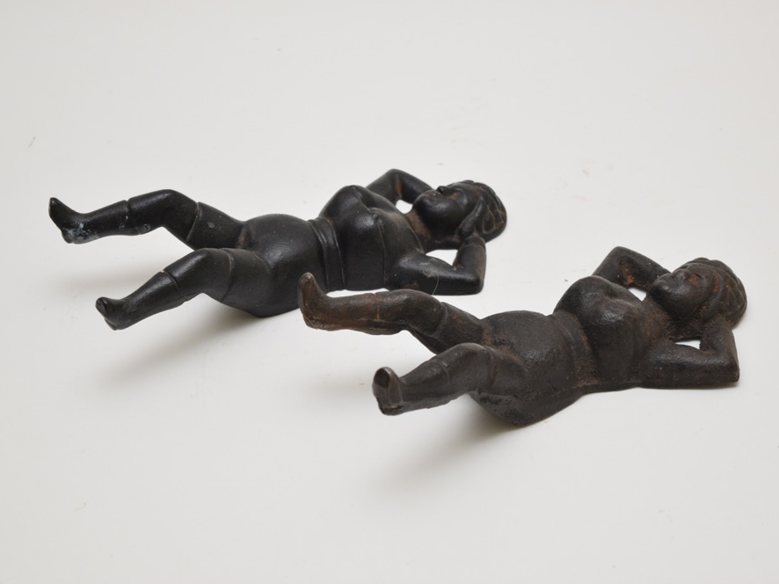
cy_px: 292
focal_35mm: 90
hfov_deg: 21.9
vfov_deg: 16.5
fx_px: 2015
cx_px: 394
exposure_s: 1/100
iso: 800
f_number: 5.6
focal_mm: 55
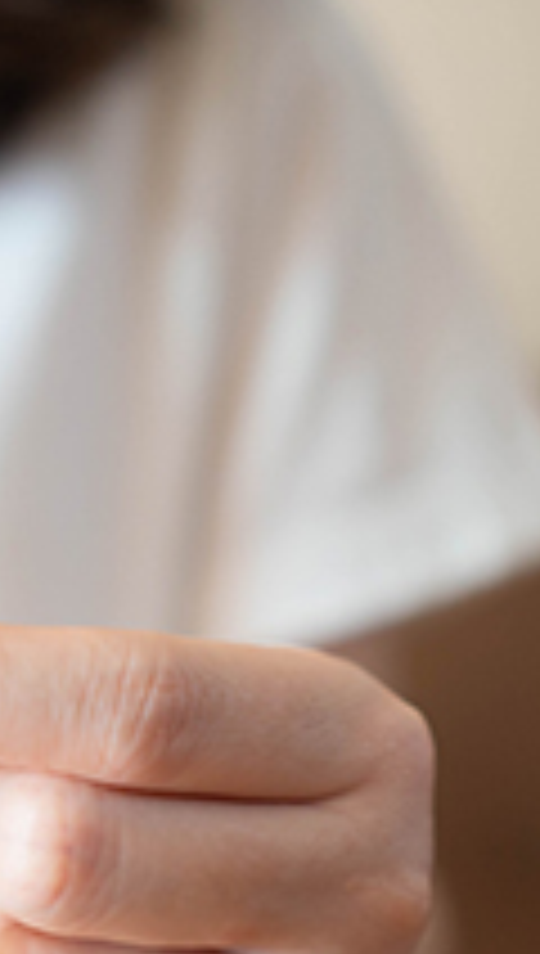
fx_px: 1799
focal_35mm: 71
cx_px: -320
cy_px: 760
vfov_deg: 29.1
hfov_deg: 15.5
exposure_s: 1/25
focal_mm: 16
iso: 200
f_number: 1.6
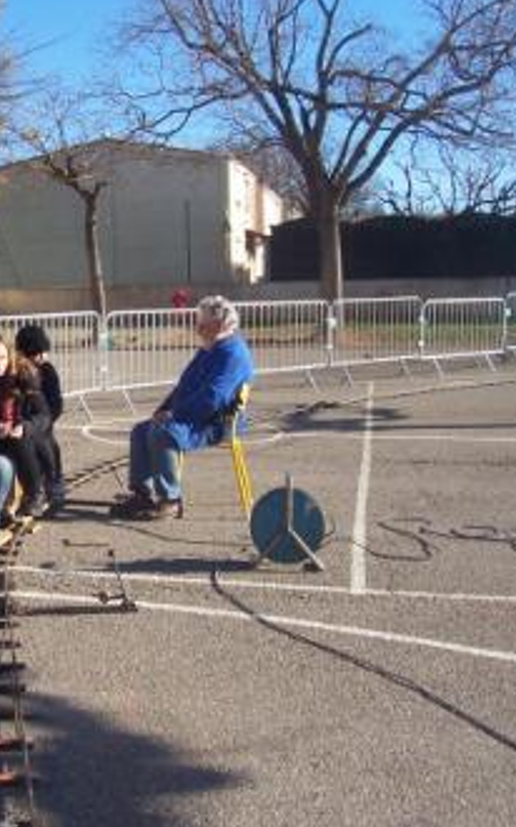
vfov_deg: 41.1
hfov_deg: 25.3
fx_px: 1103
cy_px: 411
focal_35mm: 49
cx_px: 33
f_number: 5.6
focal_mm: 5.6
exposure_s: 1/250
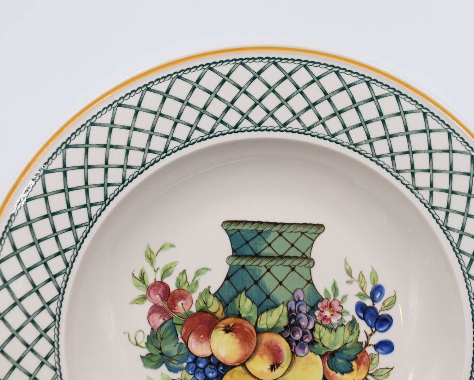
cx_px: 274
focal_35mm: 49
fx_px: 687
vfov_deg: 30.8
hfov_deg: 38.0
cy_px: 188
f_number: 5.6
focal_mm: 26
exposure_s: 1/200
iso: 200
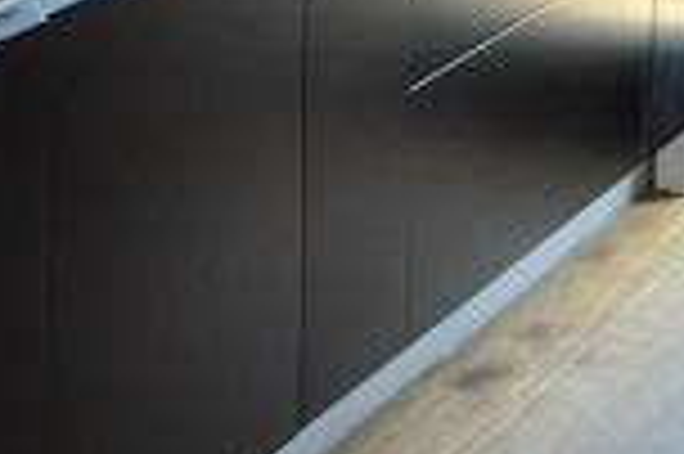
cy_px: -564
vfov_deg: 8.9
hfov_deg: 14.2
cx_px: -32
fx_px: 2695
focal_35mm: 142
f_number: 3.5
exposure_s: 1/80
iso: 800
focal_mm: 18
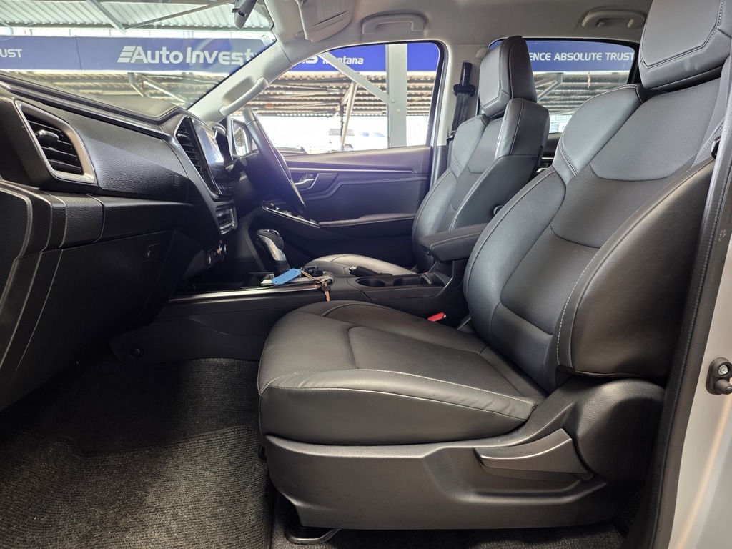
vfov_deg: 58.9
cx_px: 366
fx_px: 486
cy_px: 274
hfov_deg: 73.9
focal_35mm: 23
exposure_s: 1/100
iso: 250
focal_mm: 6.25
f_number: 1.7
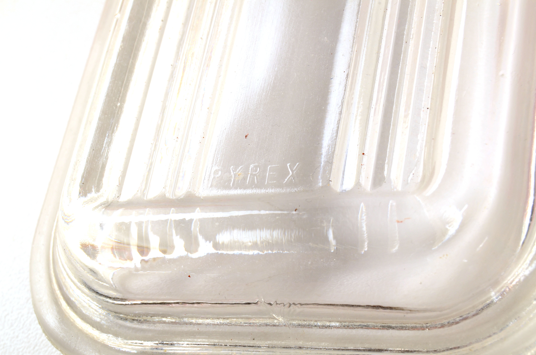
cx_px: 266
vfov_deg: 16.3
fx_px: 1241
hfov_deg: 24.4
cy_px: 180
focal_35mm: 84
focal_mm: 55
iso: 200
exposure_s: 1/160
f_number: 20
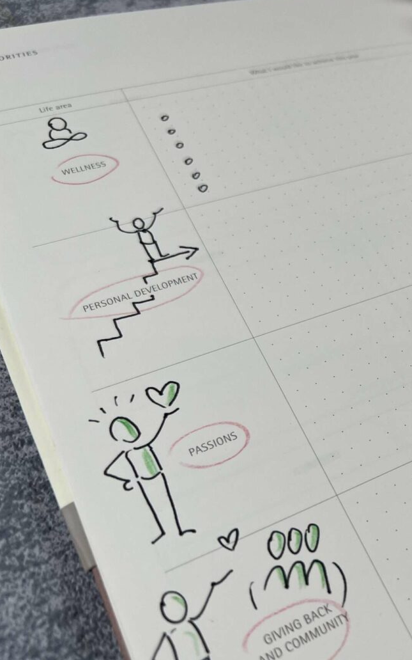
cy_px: 354
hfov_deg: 28.3
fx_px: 737
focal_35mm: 41
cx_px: 457
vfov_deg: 48.2
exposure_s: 1/502
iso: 50
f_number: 1.5
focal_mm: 5.7
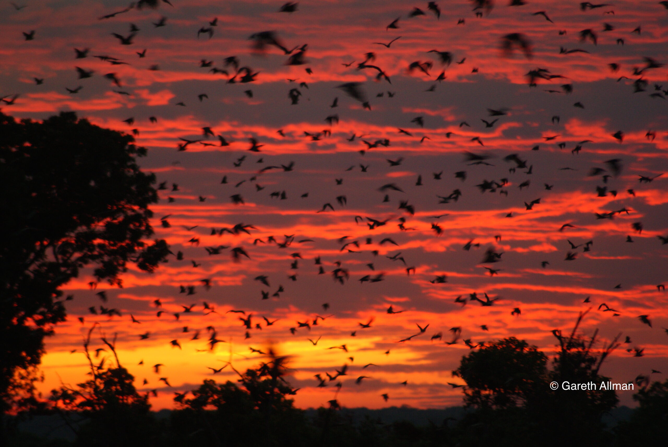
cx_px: 334
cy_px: 224
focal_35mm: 450
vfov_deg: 3.1
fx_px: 8360
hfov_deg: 4.6
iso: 400
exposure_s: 1/50
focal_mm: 300
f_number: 5.6
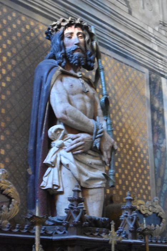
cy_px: 126
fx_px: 542
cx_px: 84
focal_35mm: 78
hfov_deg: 17.5
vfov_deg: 26.0
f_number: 5.6
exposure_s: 1/8
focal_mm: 52
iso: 12800
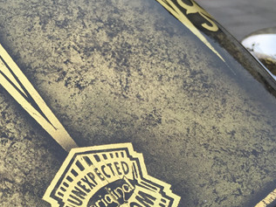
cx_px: 79
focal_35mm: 55
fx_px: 439
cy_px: 175
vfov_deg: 25.9
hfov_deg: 34.4
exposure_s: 1/471
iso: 32
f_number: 2.2
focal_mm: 4.15
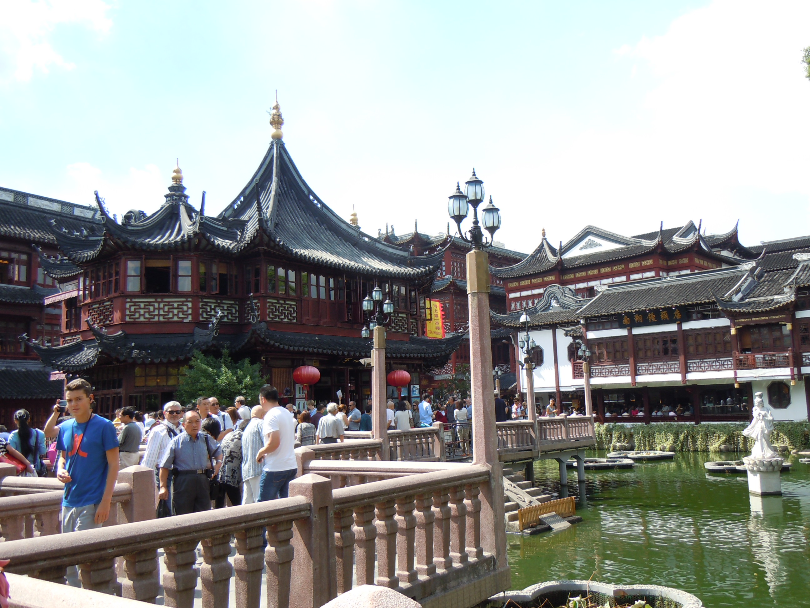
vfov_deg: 46.8
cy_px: 304
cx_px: 405
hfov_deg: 60.0
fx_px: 702
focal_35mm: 30
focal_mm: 5.4
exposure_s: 1/320
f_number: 3.5
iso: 100
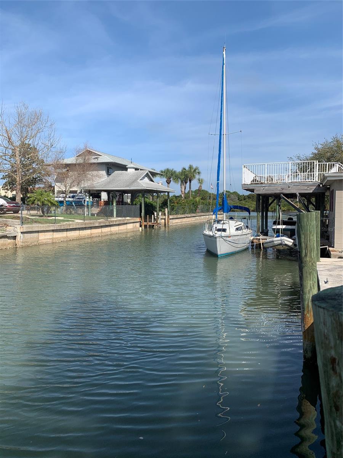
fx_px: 344
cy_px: 229
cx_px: 172
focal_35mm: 26
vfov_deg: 67.3
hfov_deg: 53.1
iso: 25
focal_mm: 4.25
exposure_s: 1/2481
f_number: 1.8
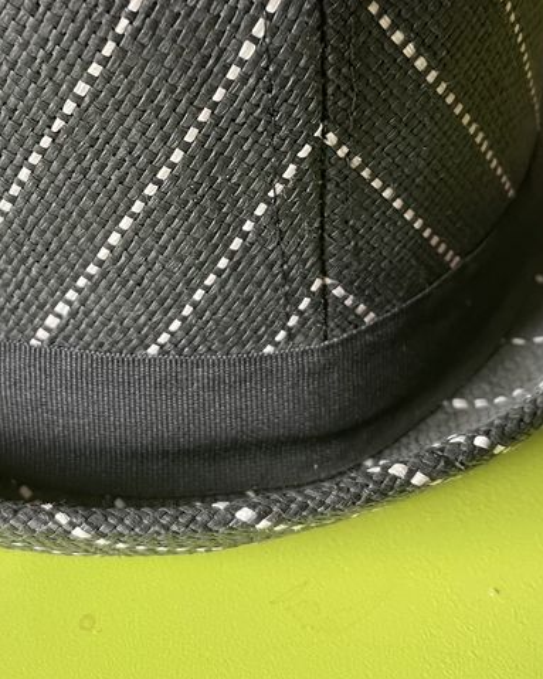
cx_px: 157
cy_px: 153
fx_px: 1065
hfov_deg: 28.3
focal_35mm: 53
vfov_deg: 34.5
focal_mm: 4.2
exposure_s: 1/60
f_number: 1.6
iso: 160
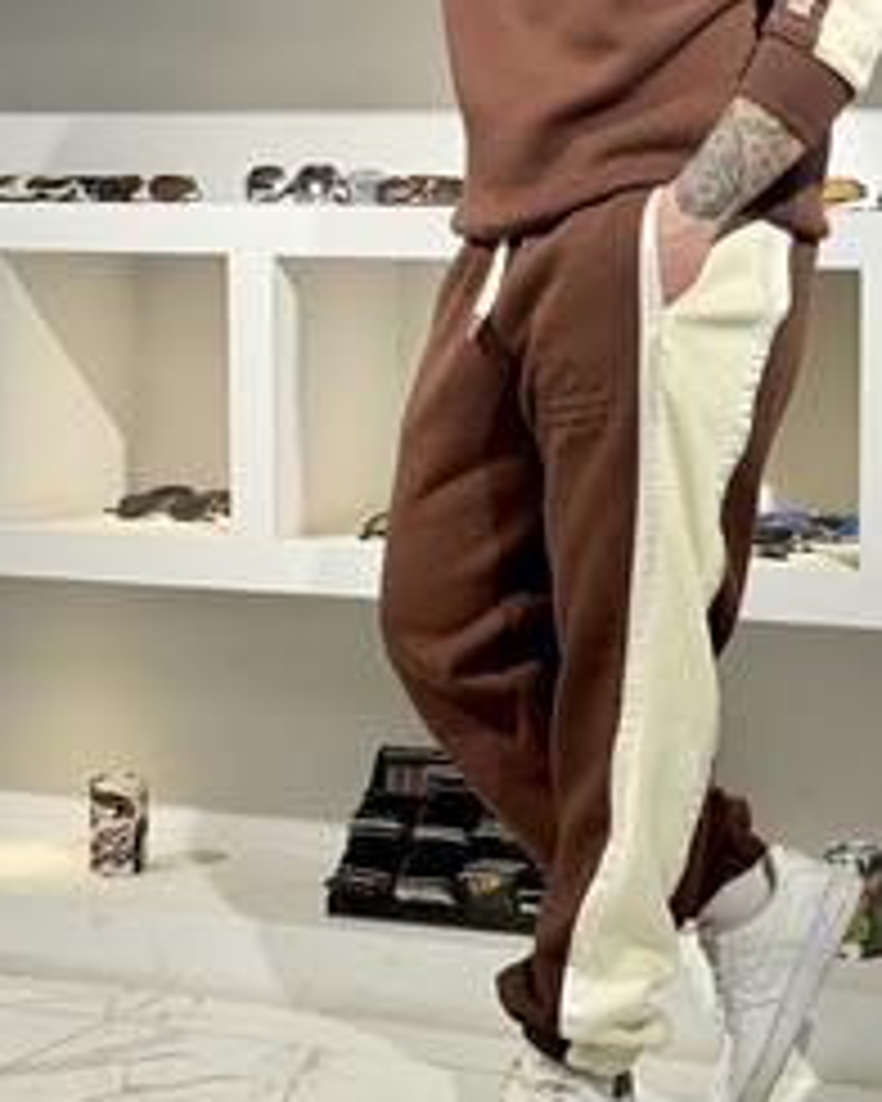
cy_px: 360
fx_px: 2904
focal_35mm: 89
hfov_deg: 17.2
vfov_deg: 21.4
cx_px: 639
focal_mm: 6.76
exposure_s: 1/100
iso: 80
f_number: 1.78
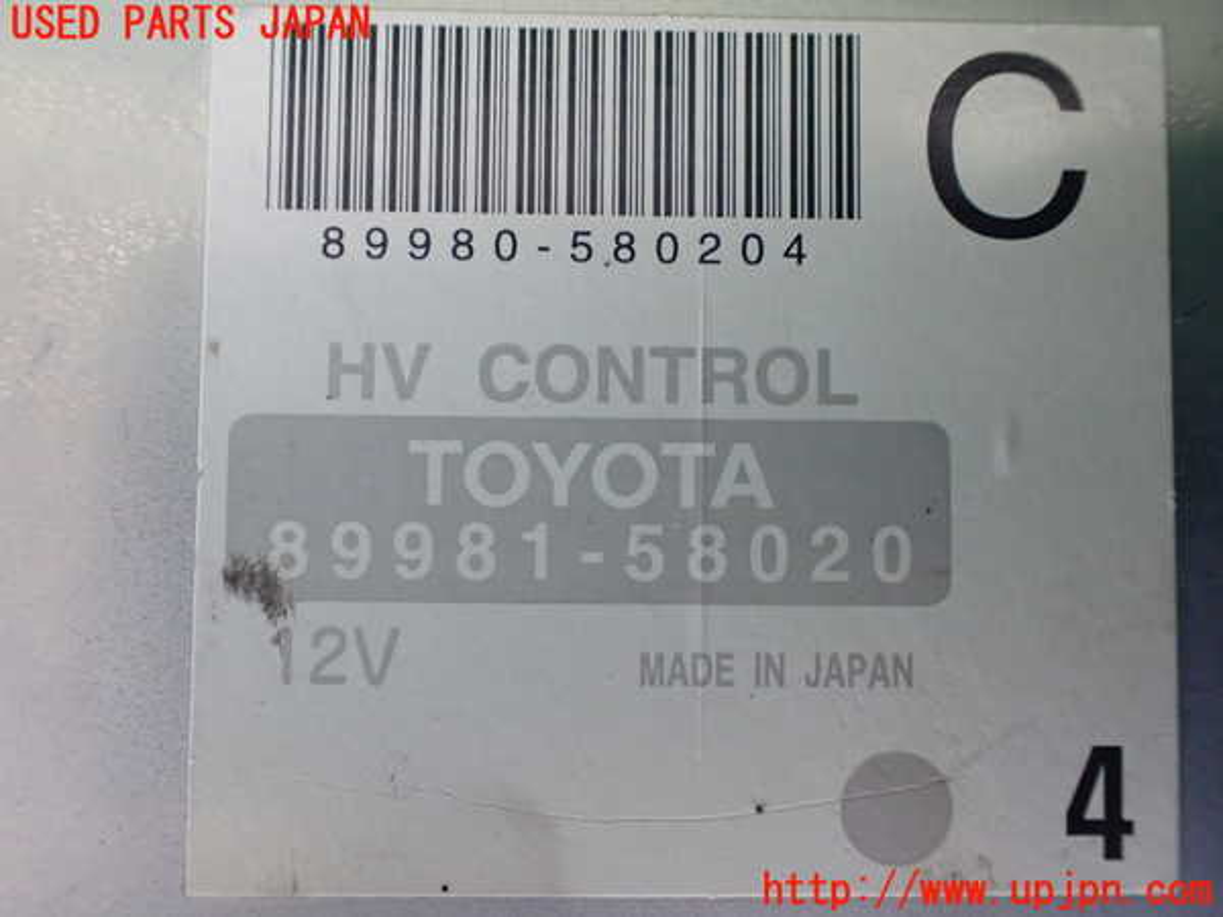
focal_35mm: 30
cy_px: 458
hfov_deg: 60.0
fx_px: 1060
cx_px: 612
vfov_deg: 46.8
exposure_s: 1/125
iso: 800
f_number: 2.3
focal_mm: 5.4
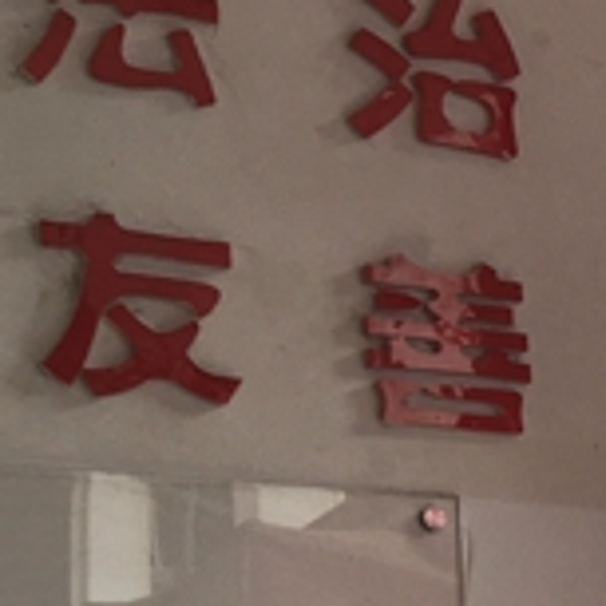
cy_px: 883
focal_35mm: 107
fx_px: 2119
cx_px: 1176
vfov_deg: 15.2
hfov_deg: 14.0
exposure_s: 1/50
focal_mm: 4.15
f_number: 2.2
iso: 25
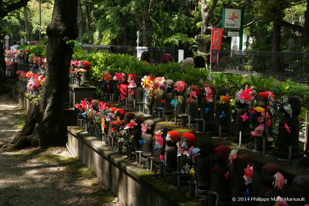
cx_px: 155
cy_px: 103
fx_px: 438
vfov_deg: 26.5
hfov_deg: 38.9
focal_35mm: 51
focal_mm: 50
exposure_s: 1/100
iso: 400
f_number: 11
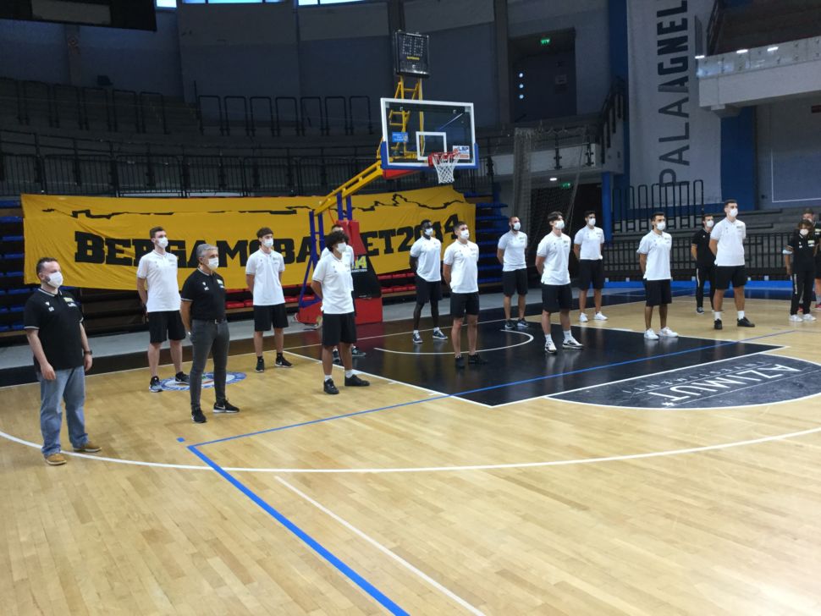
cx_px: 410
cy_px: 308
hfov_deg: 58.3
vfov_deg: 45.5
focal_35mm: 31
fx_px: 735
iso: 64
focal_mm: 3.3
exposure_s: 1/33
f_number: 2.4
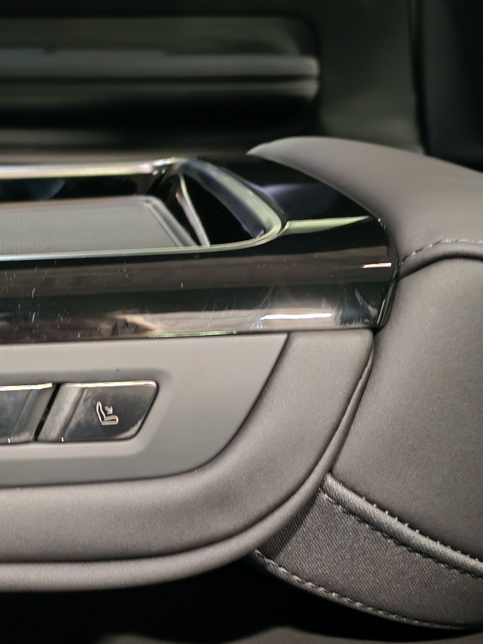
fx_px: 1060
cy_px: 419
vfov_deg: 33.5
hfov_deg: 24.8
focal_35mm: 57
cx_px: 37
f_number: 1.9
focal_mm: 6.12
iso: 5934
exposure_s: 1/16.7
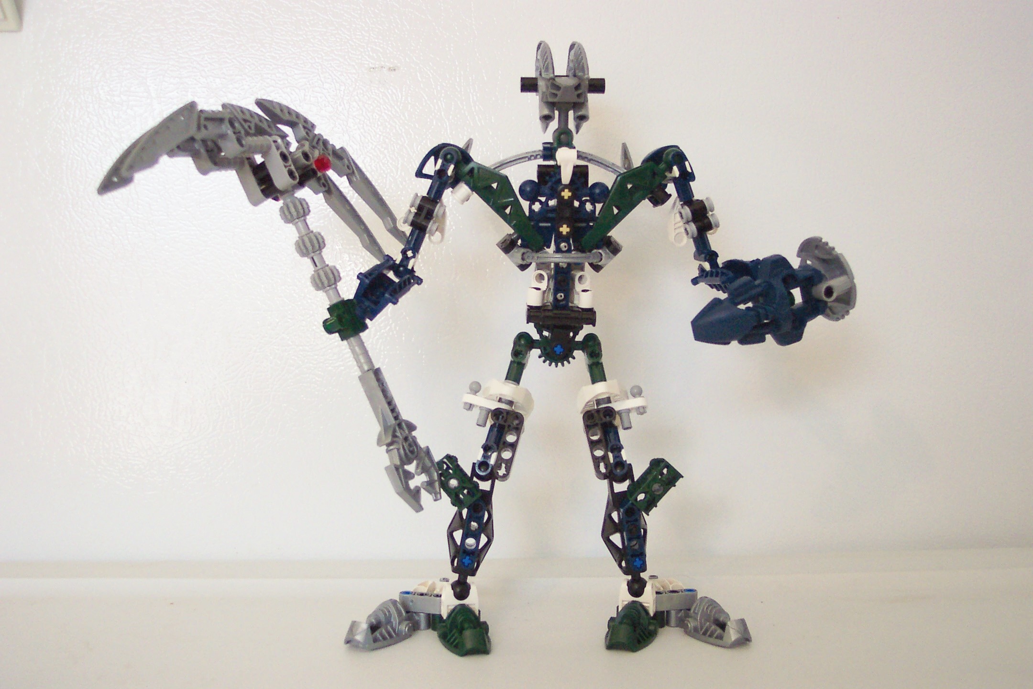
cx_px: 516
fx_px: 1090
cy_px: 344
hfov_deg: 50.7
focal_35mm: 38
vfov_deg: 35.1
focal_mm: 8
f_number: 2.8
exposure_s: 1/60
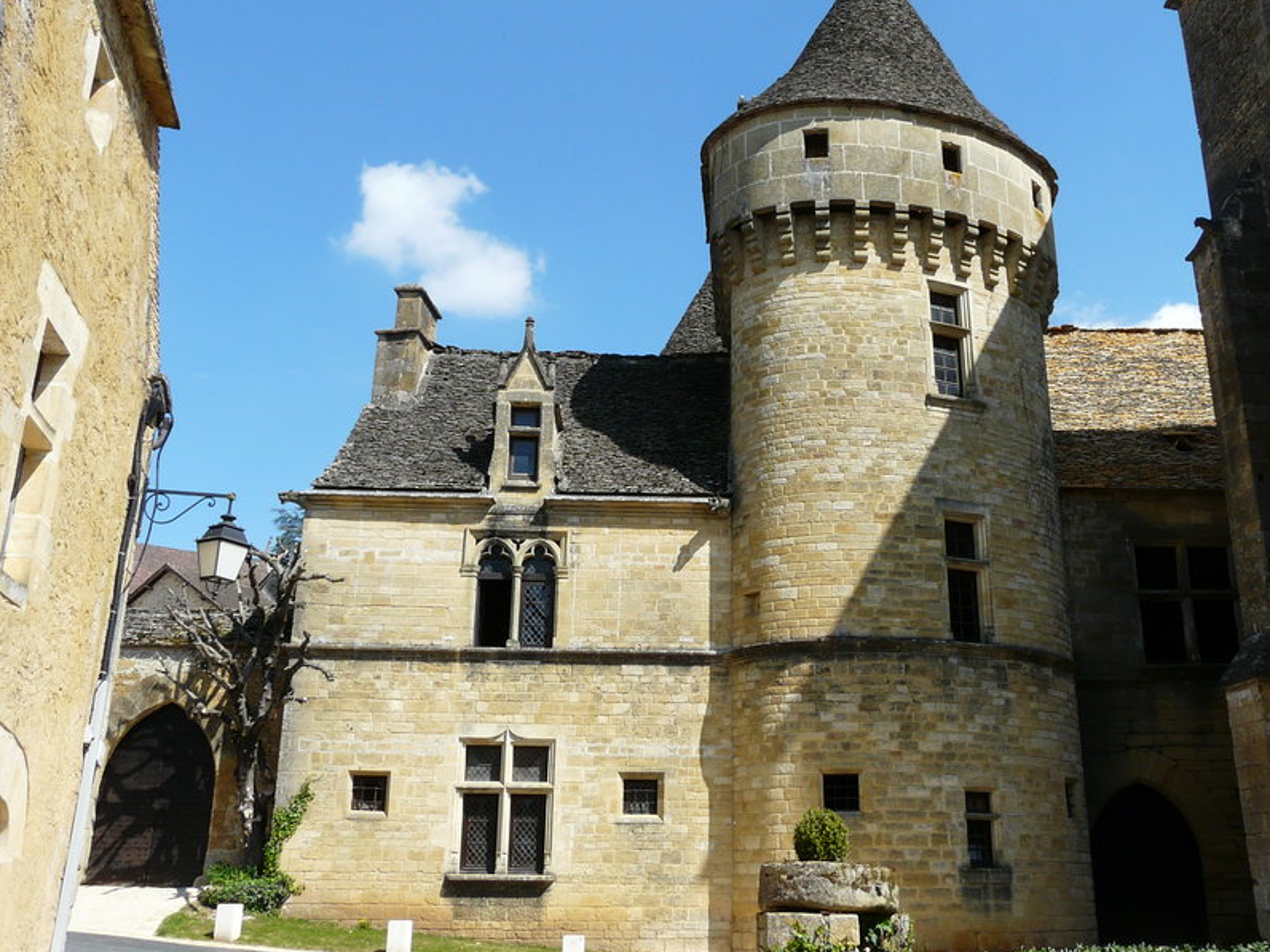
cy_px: 373
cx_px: 704
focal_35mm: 36
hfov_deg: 51.3
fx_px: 1321
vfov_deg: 39.5
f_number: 5.6
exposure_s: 1/400
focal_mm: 4.6
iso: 100
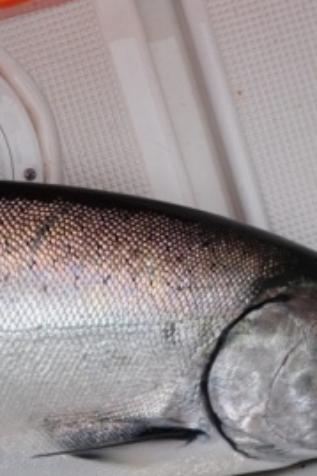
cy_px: 326
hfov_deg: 12.1
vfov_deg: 19.0
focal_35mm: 107
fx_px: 1415
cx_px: -174
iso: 400
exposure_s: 1/250
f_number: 10
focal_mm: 24
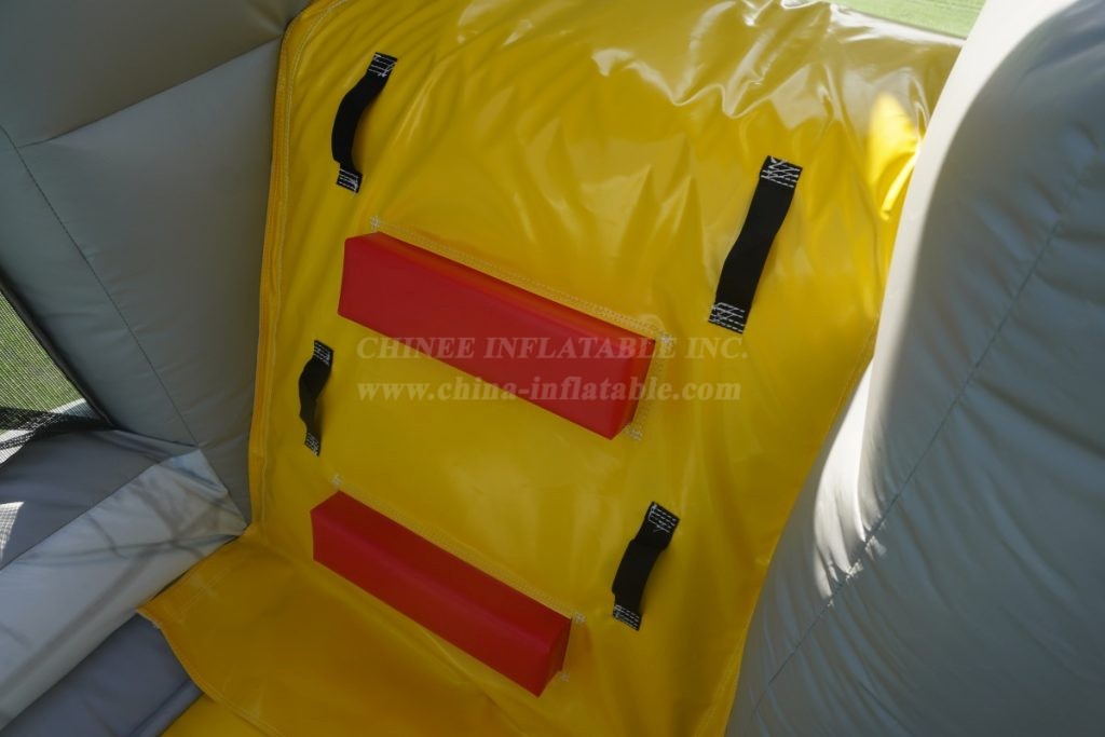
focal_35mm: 24
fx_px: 737
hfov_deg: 73.7
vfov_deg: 53.1
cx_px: 552
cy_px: 368
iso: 160
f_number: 6.3
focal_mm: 16
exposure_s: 1/160
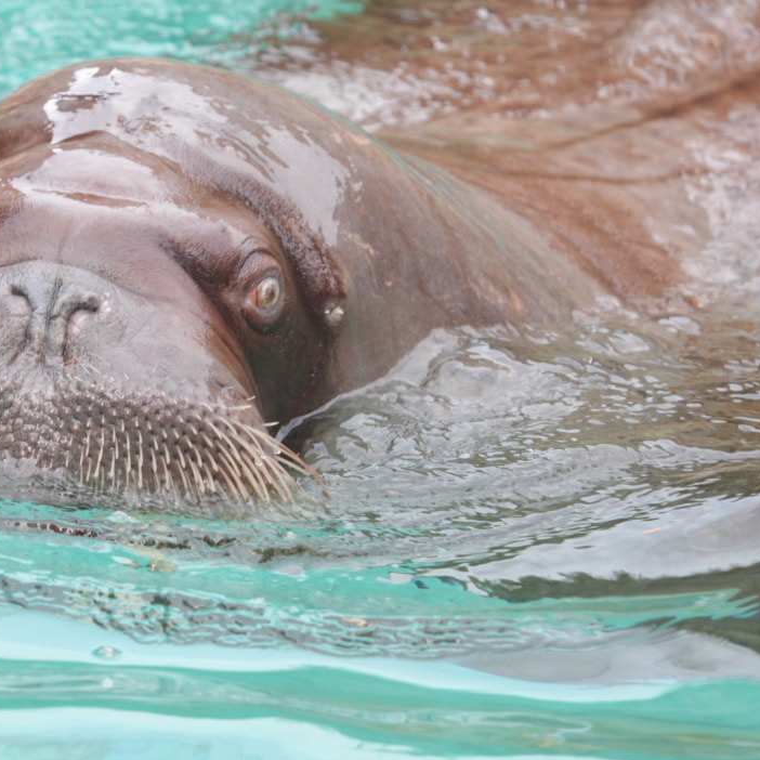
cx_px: 132
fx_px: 13711
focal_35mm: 552
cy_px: 325
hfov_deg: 3.2
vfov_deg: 3.2
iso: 1250
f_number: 5.6
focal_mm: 282
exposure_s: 1/400
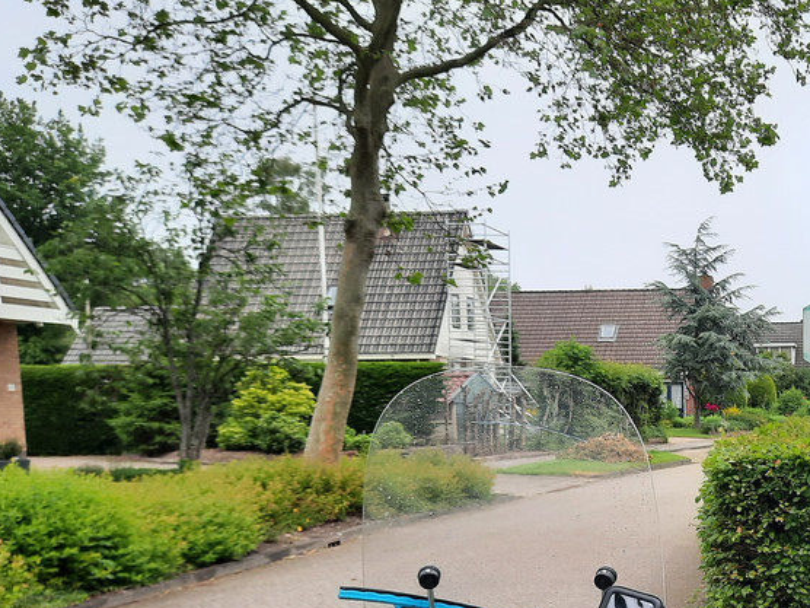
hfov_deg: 37.0
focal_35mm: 48
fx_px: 1123
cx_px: 739
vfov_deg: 29.2
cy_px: 535
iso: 32
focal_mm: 4.6
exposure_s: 1/690
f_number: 2
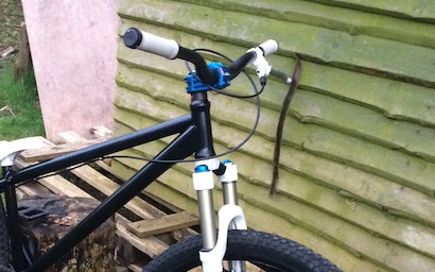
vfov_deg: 21.1
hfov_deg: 33.7
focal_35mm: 60
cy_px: 252
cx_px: 147
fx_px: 711
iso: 320
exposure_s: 1/33
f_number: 2.2
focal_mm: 4.15
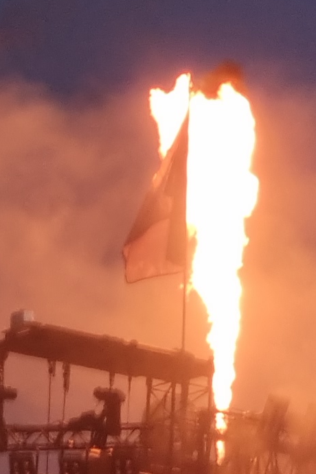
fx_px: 2240
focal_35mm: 170
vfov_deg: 11.8
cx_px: 966
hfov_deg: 7.1
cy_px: 621
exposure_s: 1/50
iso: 32
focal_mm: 5.9
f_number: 2
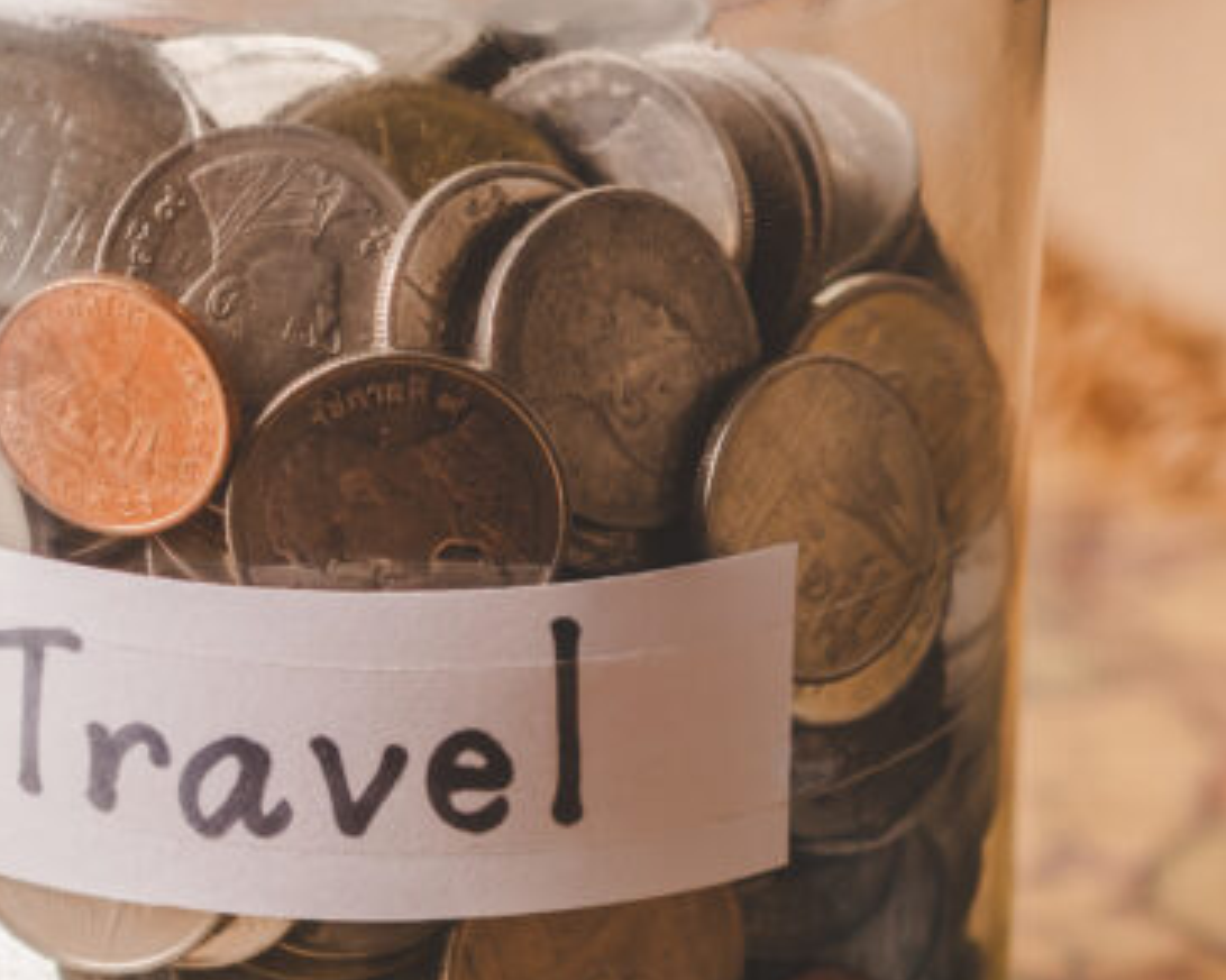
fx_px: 10774
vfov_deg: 5.2
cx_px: 313
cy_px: 562
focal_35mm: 297
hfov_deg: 6.5
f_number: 4
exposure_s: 1/160
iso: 160
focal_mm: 60
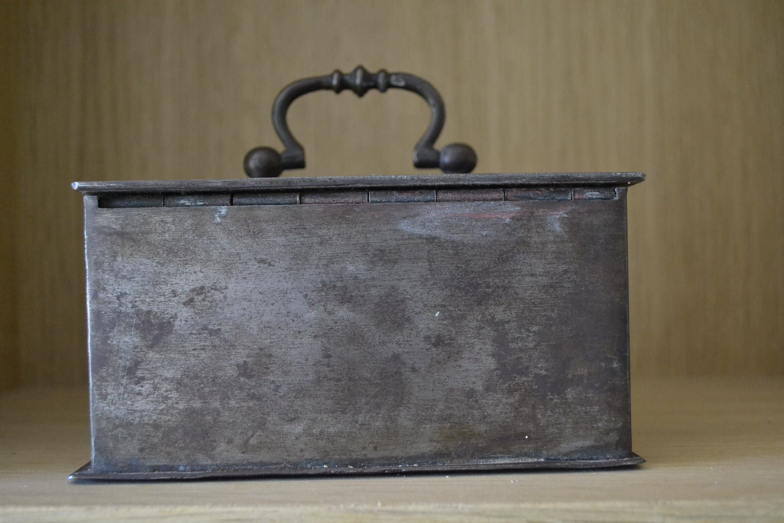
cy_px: 262
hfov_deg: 46.4
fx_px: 915
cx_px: 392
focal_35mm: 42
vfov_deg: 31.9
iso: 3200
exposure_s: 1/50
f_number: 4.5
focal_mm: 28
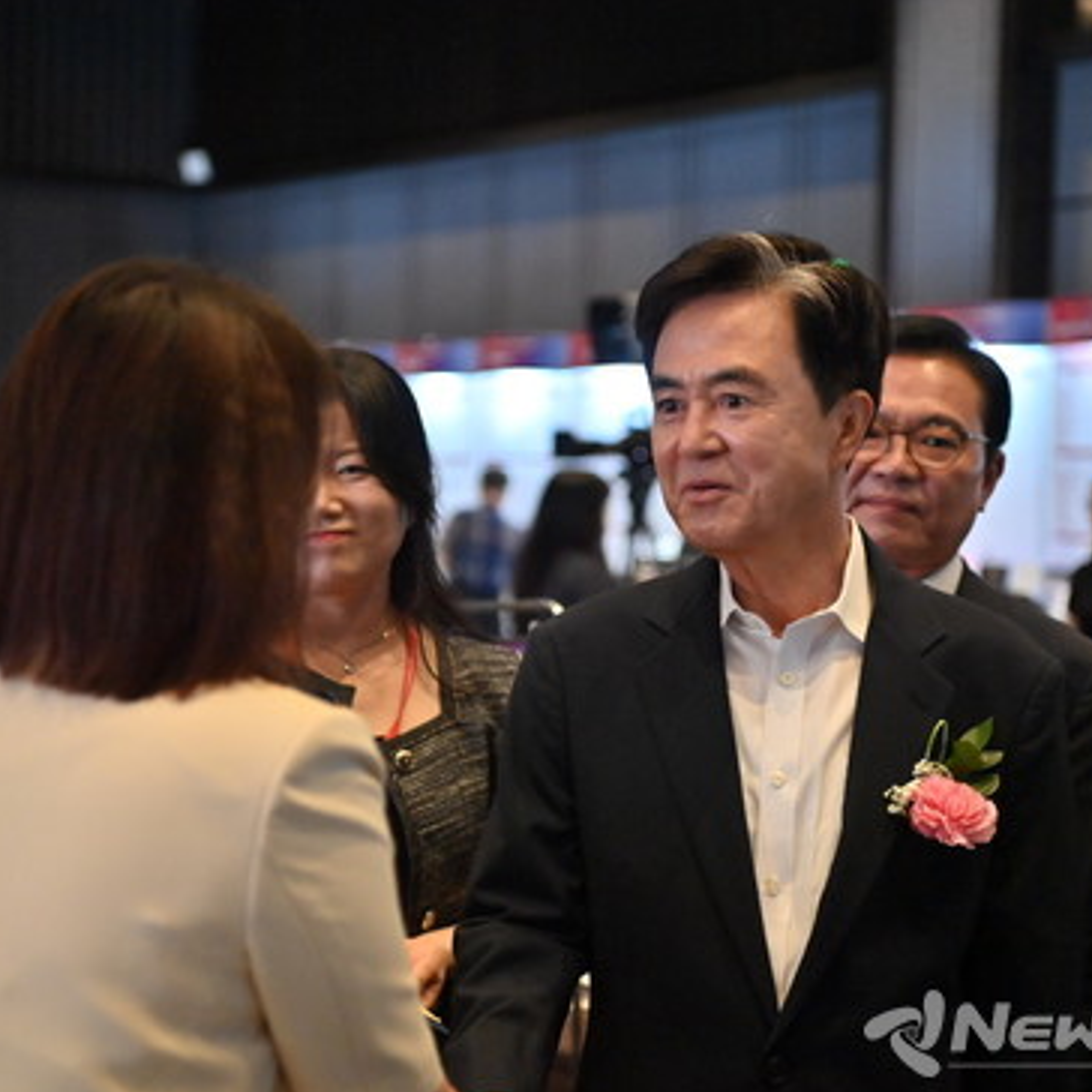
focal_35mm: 84
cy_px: 522
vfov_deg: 20.6
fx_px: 2998
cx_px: 549
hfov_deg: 20.6
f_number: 3.2
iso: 4000
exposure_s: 1/200
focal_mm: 60
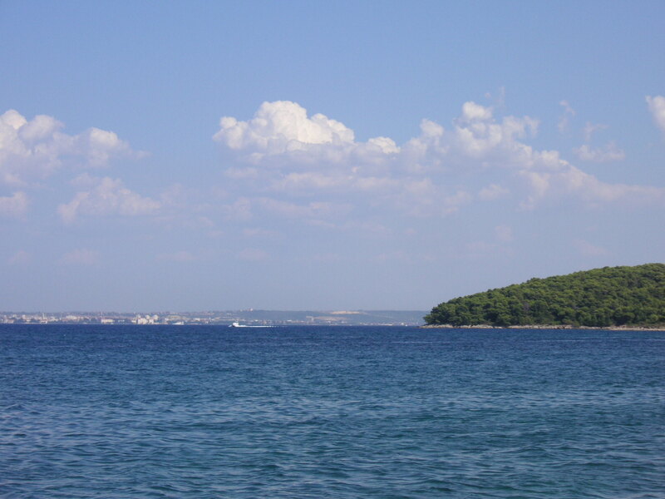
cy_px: 250
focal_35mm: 105
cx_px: 332
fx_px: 2017
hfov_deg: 18.7
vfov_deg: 14.1
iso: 50
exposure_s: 1/750
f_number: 5
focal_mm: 17.1
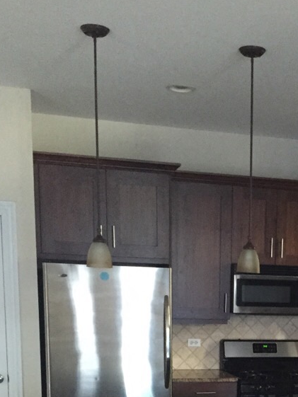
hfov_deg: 23.0
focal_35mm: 62
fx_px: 711
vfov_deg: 28.7
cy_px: 421
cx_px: 278
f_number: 2.2
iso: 320
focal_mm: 4.15
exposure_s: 1/15
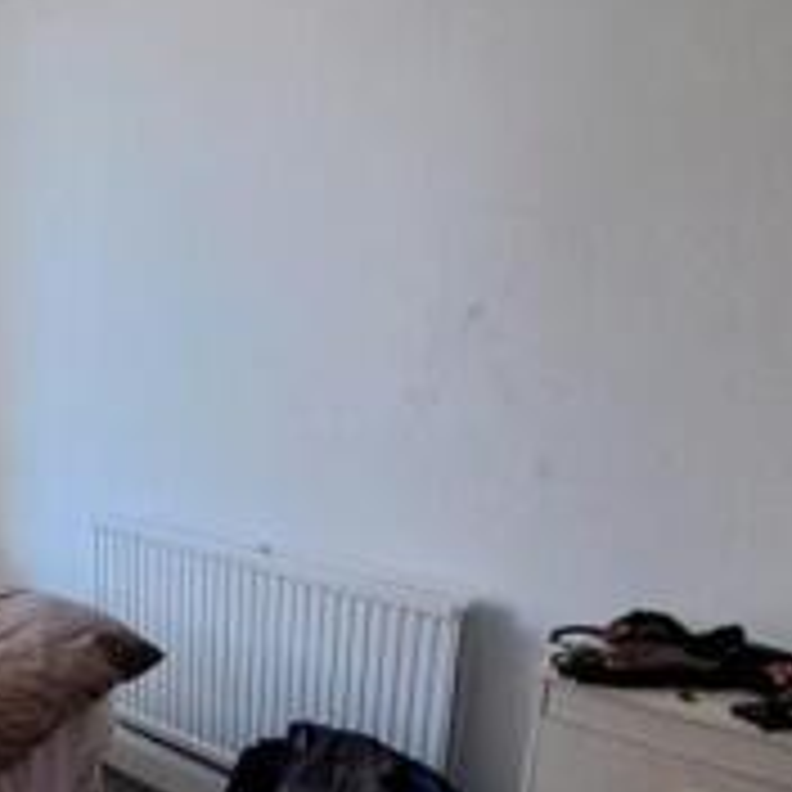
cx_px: 52
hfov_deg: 40.0
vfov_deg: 42.5
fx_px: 984
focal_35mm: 38
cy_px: 596
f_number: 2.2
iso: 250
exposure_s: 1/50
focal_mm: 1.74
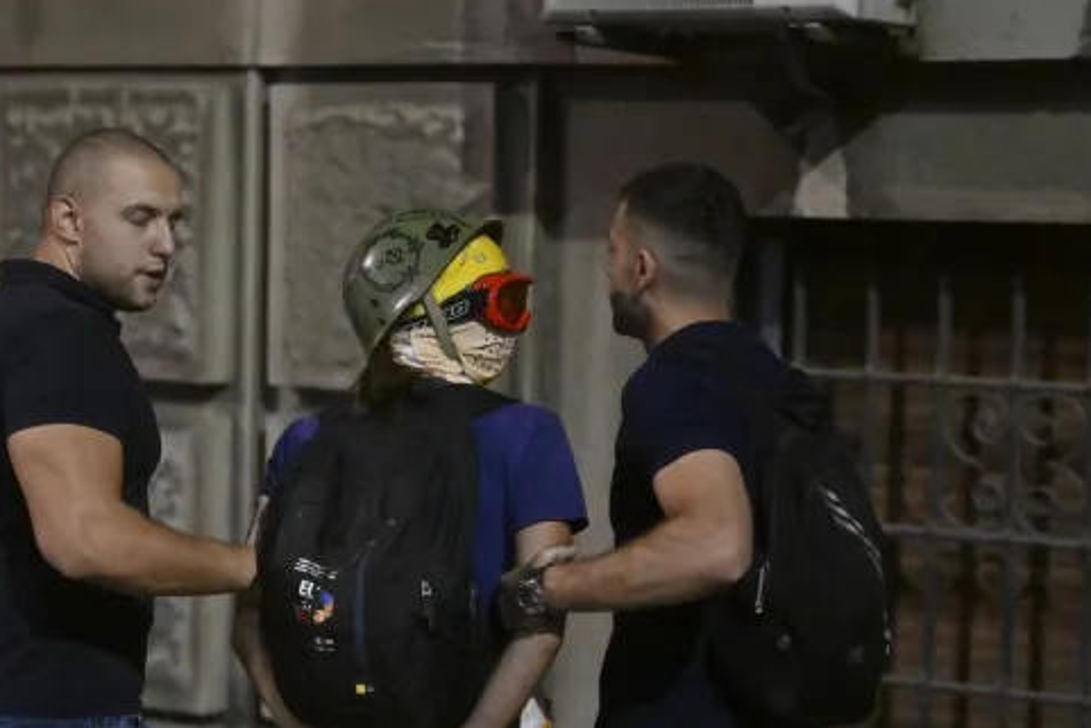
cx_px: 365
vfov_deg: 11.7
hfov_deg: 17.4
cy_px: 511
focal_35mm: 117
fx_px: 3547
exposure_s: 1/200
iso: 10000
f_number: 2.8
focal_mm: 74
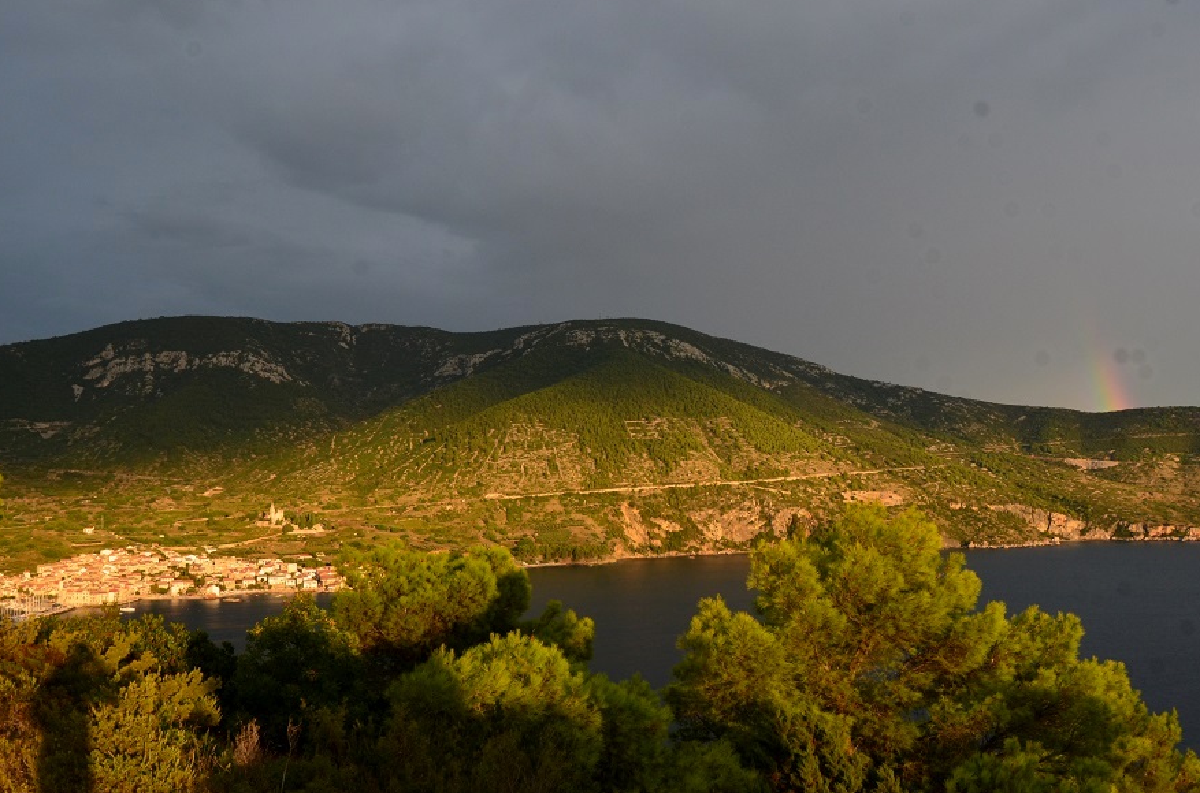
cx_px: 645
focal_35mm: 41
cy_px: 355
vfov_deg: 32.4
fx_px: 1363
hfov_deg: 47.5
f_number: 9
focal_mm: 24
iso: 400
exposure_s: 1/160
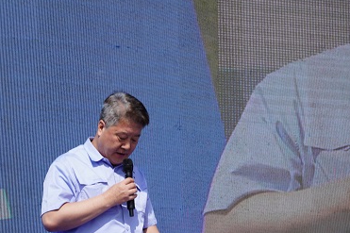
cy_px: 175
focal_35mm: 170
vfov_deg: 8.1
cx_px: 130
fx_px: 1652
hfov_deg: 12.1
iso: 100
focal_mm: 105
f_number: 9
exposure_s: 1/250
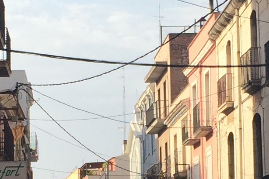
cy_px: 156
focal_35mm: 160
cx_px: 168
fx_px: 1195
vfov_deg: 8.6
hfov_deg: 12.8
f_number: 2.2
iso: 32
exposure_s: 1/1199
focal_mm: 4.15
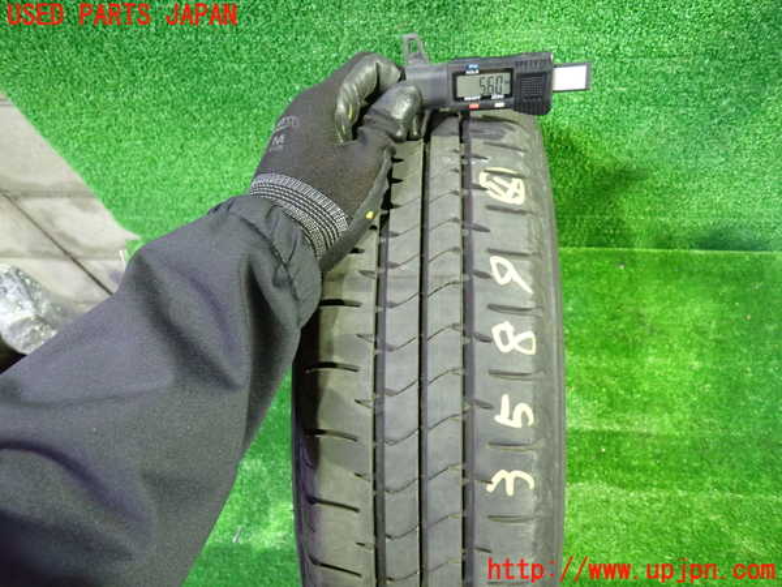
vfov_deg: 54.9
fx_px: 565
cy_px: 294
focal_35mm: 25
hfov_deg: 69.4
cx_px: 391
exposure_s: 1/20
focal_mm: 4.5
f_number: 2
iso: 800
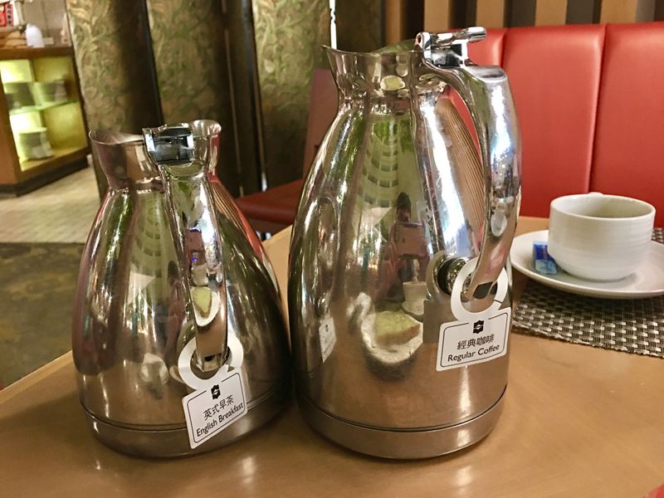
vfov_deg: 48.2
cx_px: 332
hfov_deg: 61.7
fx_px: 556
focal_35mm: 29
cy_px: 249
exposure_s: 1/4
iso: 80
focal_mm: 4.15
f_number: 2.2
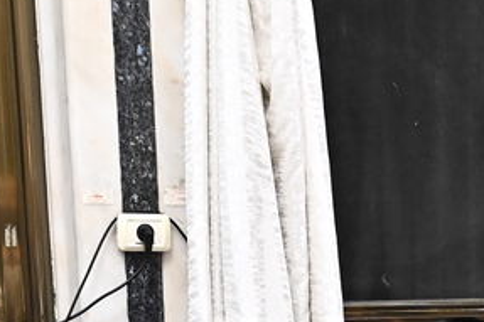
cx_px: 779
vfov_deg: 8.2
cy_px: 720
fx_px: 2096
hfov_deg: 12.4
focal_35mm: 156
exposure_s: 1/200
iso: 2500
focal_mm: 32
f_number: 5
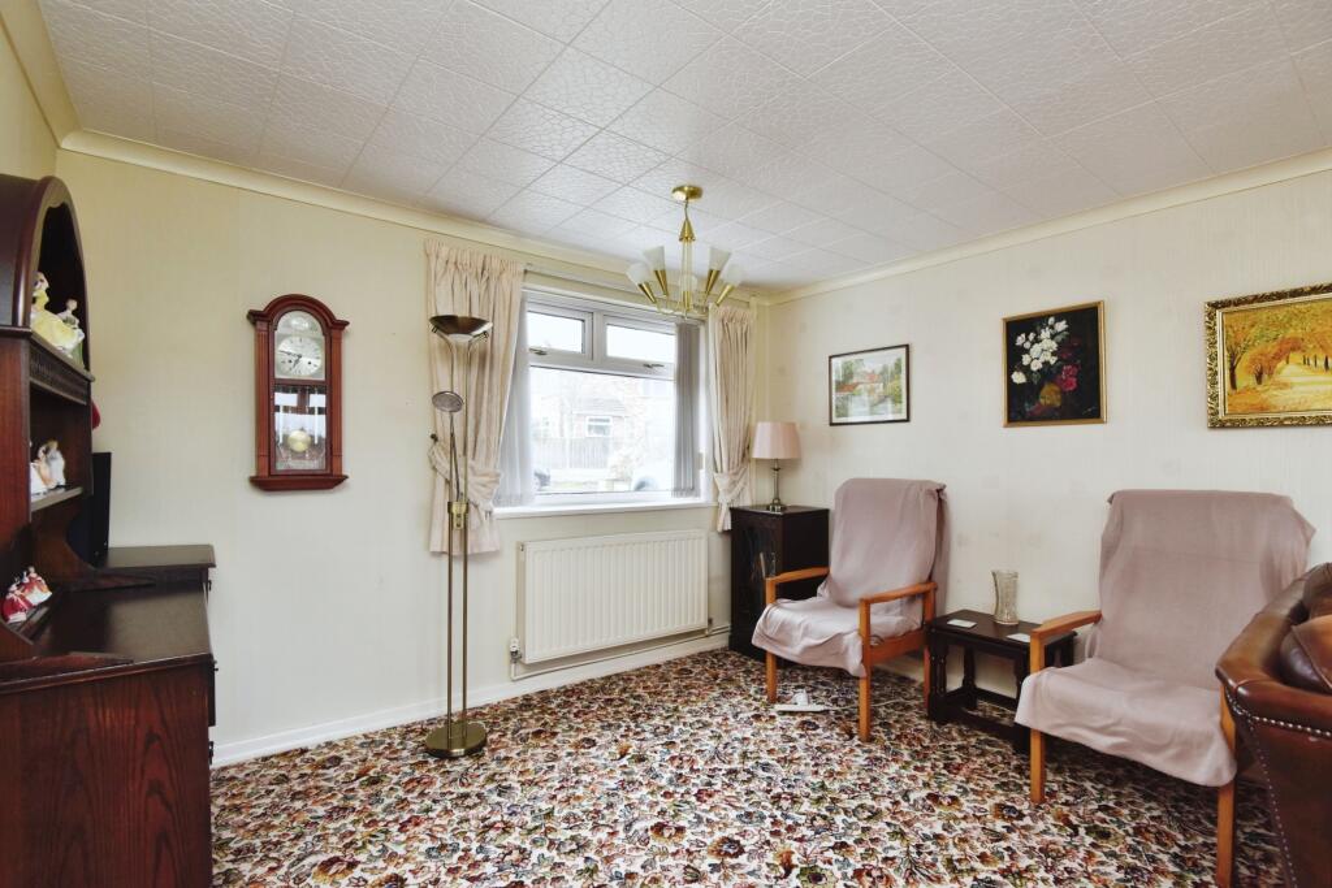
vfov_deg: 73.8
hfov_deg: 96.7
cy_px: 444
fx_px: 592
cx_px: 666
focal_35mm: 16
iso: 500
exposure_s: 1/15
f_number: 7.1
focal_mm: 16
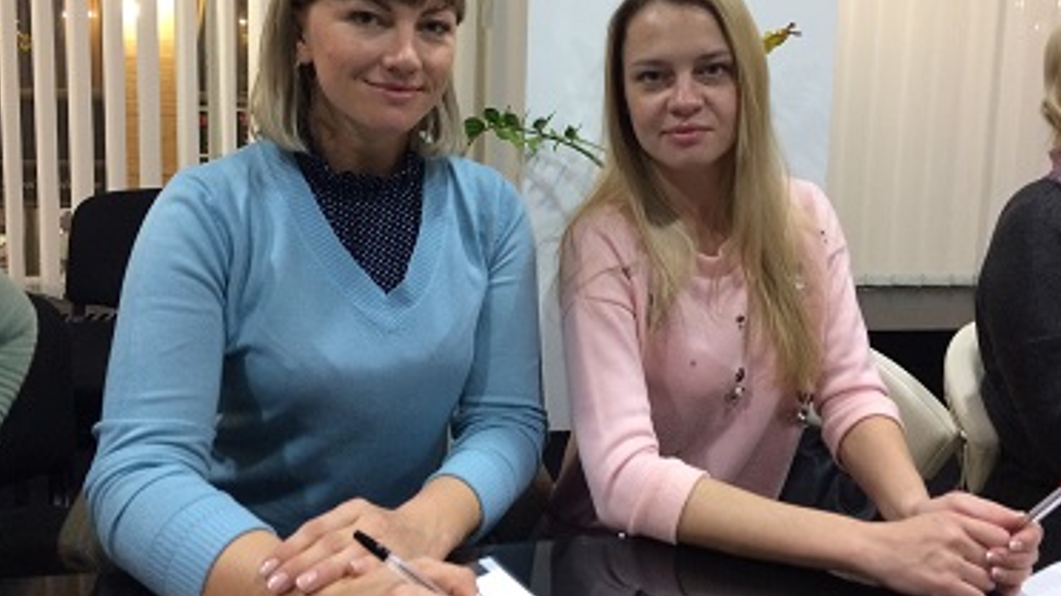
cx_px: 536
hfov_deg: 58.0
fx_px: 956
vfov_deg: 34.2
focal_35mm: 34
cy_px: 177
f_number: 2.2
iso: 200
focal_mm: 4.15
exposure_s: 1/33
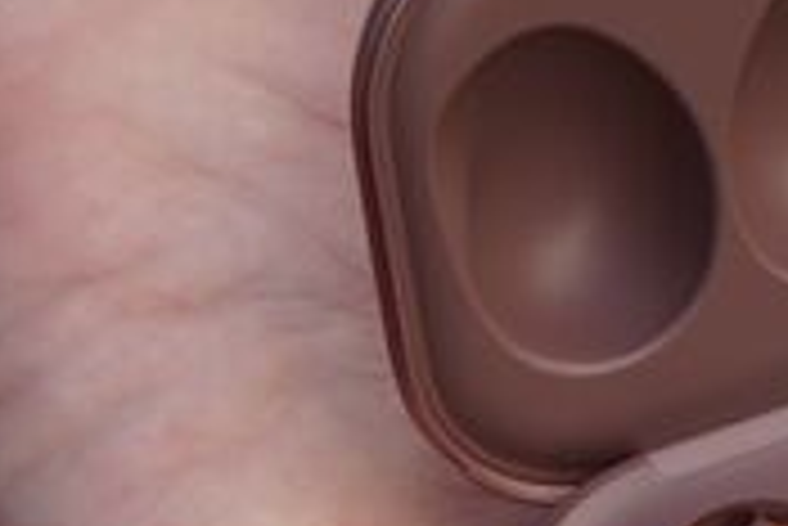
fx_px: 7251
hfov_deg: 6.2
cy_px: 683
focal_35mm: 331
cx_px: 905
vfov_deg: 4.1
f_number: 5.6
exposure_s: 1/160
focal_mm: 70
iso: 160
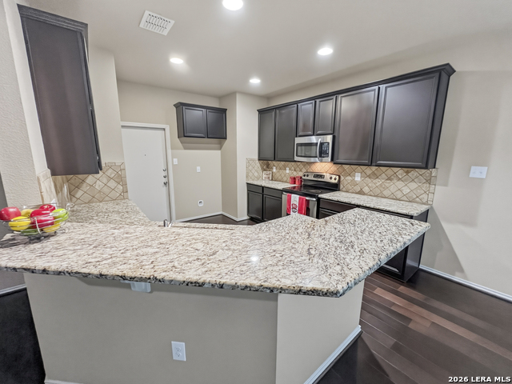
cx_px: 256
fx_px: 192
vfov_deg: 89.9
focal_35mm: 13
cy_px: 192
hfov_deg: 106.2
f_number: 1.8
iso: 320
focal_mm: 1.6
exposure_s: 1/60
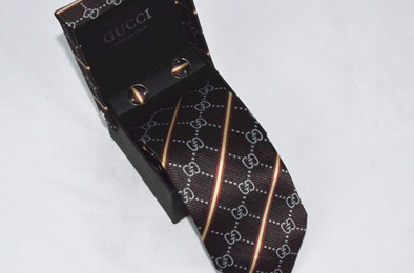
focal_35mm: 80
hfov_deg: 25.4
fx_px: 917
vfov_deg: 16.9
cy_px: 123
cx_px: 198
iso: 6400
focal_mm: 42
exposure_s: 1/250
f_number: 29
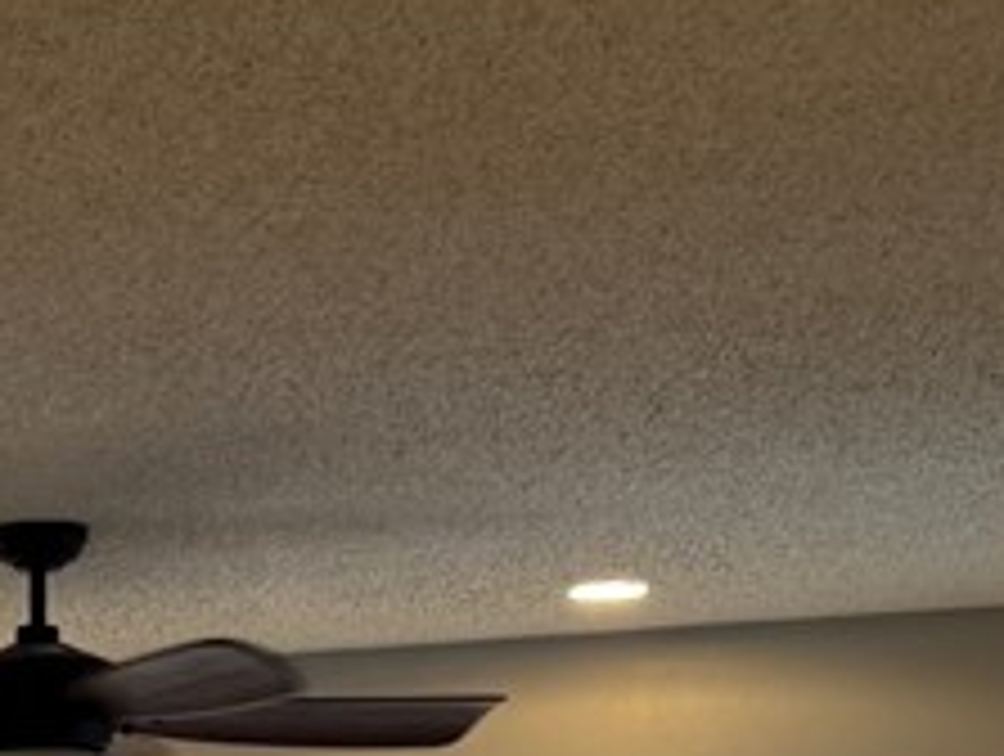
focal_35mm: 110
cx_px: -90
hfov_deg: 17.3
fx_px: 3196
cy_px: 1688
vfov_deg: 11.6
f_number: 1.78
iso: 160
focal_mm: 6.76
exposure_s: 1/60
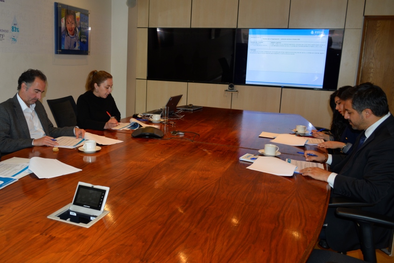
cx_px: 197
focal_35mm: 27
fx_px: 295
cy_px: 132
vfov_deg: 47.9
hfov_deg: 67.4
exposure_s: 1/60
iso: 400
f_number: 3.5
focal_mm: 18
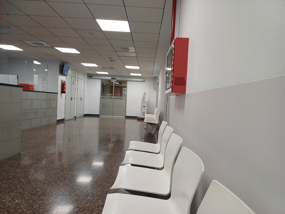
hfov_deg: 69.4
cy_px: 107
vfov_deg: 54.9
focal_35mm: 25
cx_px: 142
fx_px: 206
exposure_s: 1/50
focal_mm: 4.65
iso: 100
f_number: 1.8
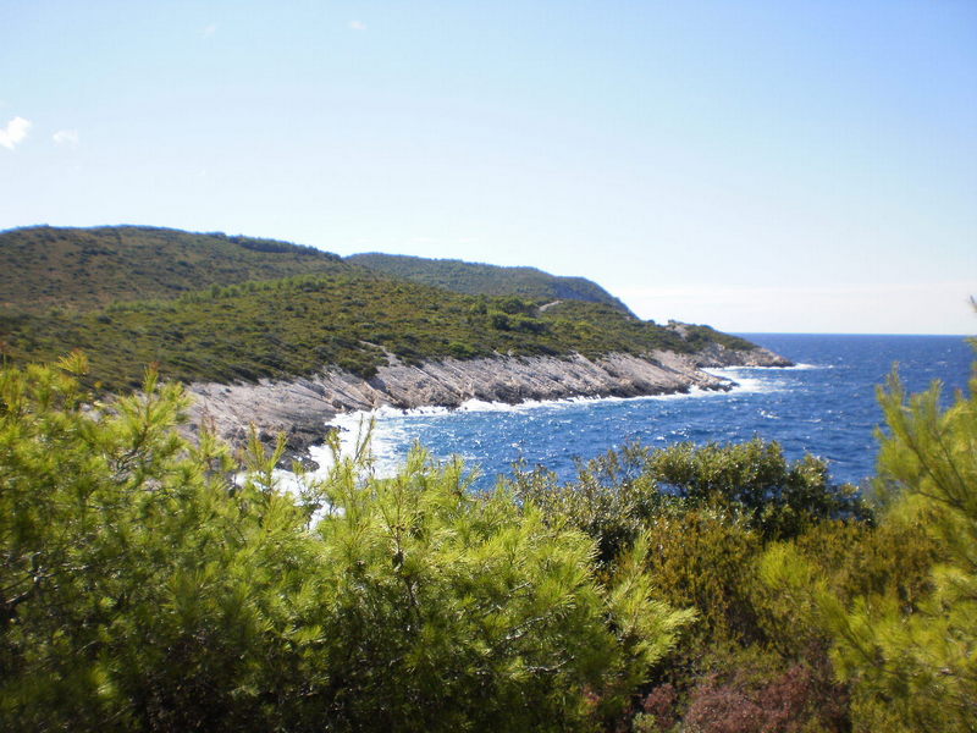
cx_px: 488
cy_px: 366
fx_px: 1073
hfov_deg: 49.0
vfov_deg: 37.7
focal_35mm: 38
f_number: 4.6
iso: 100
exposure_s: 1/640
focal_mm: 6.3
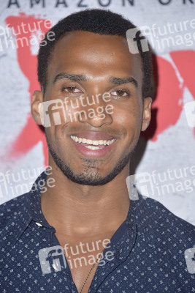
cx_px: 98
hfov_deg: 6.5
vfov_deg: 9.8
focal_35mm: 210
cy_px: 146
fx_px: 1705
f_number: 7.1
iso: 320
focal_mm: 210
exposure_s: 1/250
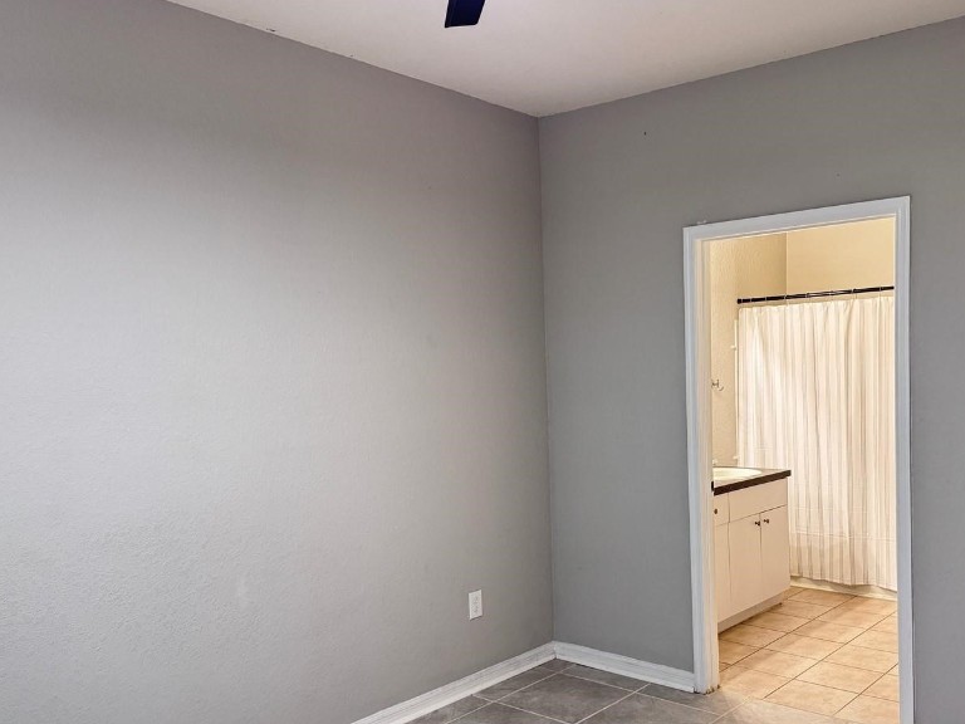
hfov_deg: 56.4
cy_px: 422
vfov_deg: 44.0
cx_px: 582
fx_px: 892
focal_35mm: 32
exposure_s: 1/60
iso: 320
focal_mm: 6.76
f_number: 1.78
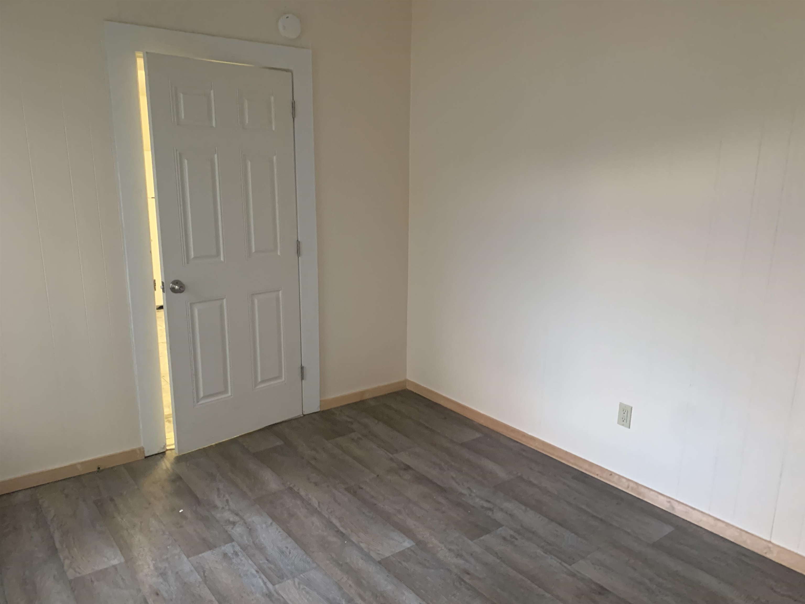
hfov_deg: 67.3
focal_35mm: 26
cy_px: 302
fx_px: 605
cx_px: 402
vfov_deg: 53.1
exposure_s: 1/47
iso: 400
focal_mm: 4.25
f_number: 1.8
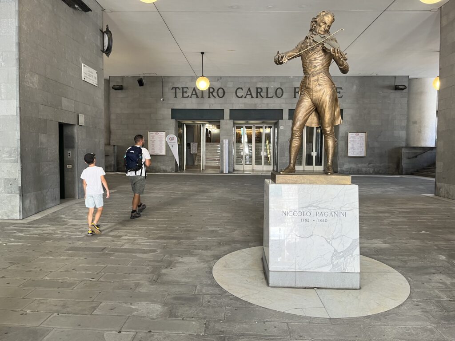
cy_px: 170
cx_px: 228
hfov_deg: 67.3
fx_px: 342
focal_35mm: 26
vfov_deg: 53.1
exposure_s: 1/50
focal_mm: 5.1
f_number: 1.6
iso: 64
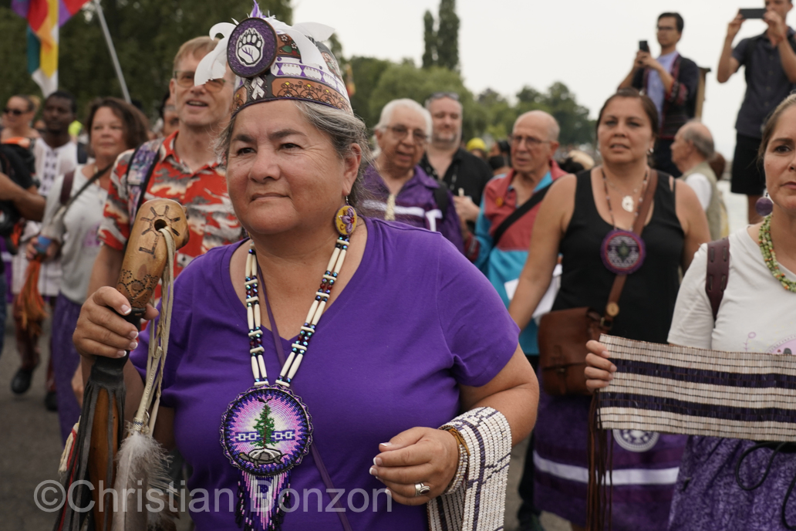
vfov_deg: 27.0
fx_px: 1105
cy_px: 243
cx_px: 450
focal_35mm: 50
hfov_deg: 39.5
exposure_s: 1/640
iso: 800
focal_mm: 43
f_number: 5
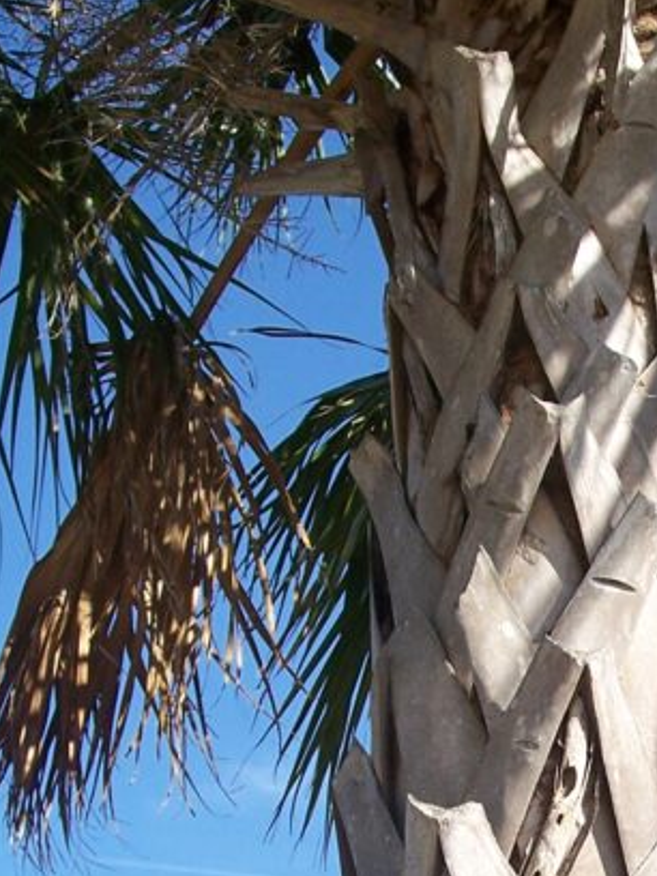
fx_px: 2480
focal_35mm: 98
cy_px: 923
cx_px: 597
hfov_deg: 14.9
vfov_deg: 19.3
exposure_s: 1/500
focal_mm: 8
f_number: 4
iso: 100
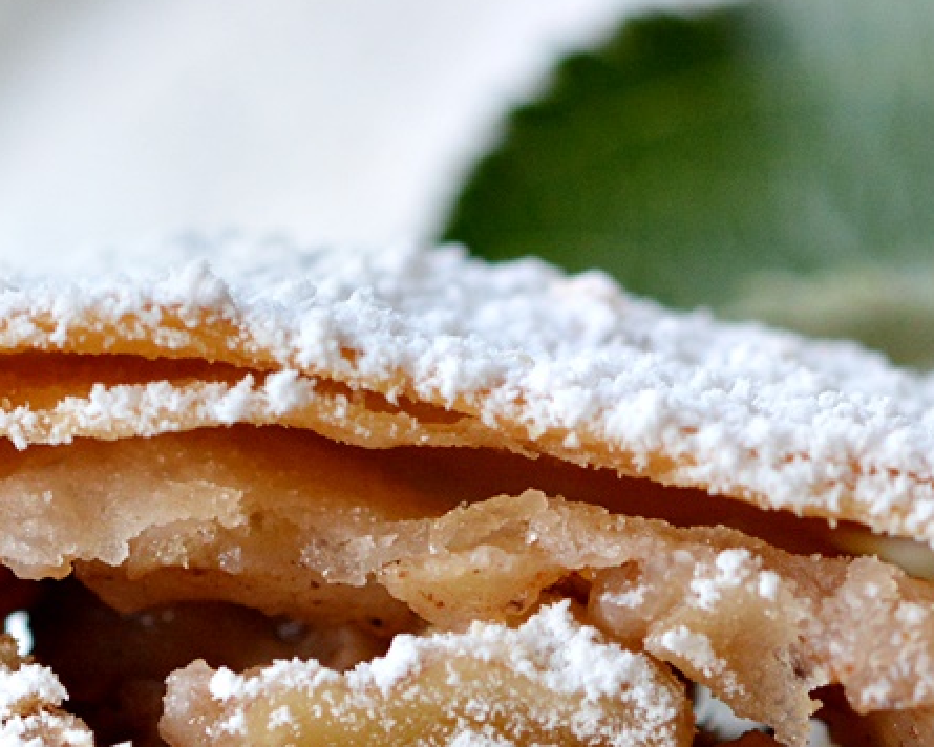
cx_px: 693
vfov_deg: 5.1
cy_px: 989
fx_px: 8403
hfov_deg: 6.4
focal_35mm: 304
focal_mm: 60
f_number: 5.6
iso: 560
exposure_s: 1/125
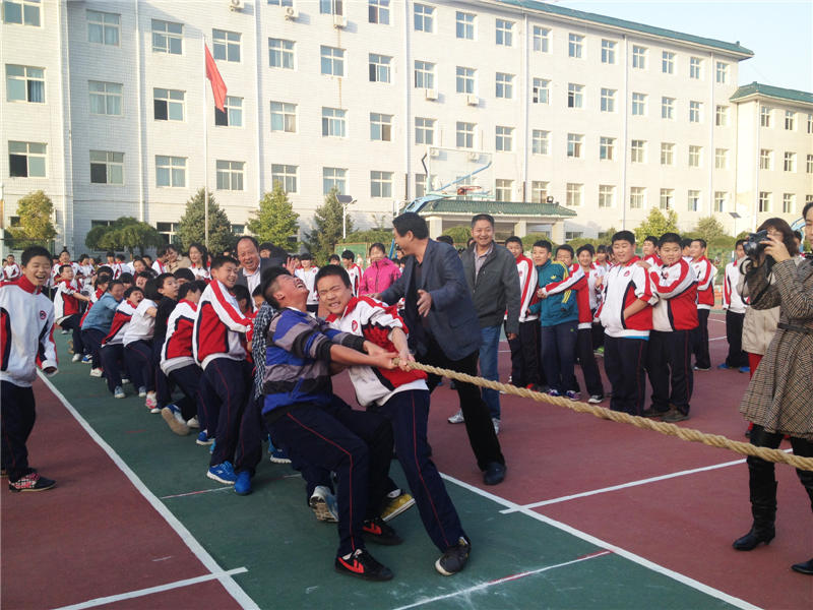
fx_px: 822
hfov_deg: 52.6
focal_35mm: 35
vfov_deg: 40.7
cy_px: 305
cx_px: 406
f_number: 2.4
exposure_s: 1/378
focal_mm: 4.28
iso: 50
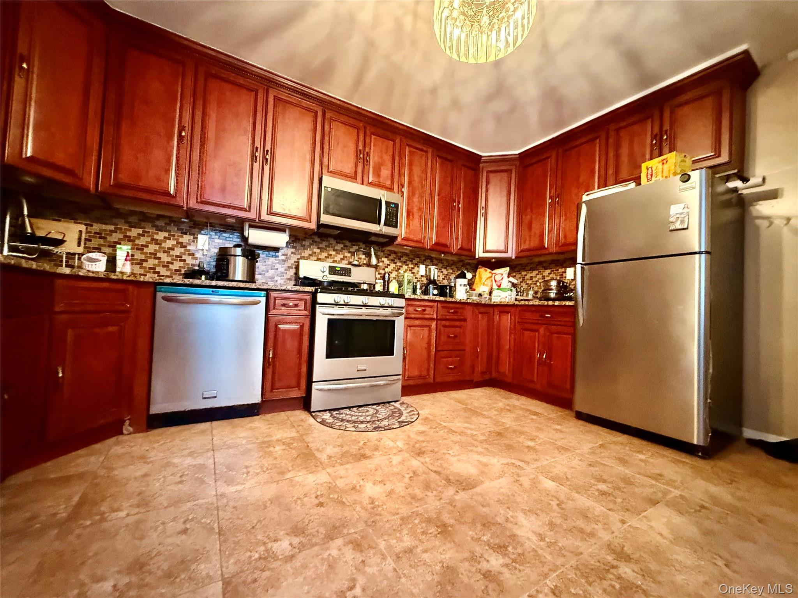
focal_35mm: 14
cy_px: 299
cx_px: 399
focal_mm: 2.22
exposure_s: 1/30
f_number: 2.2
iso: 1250
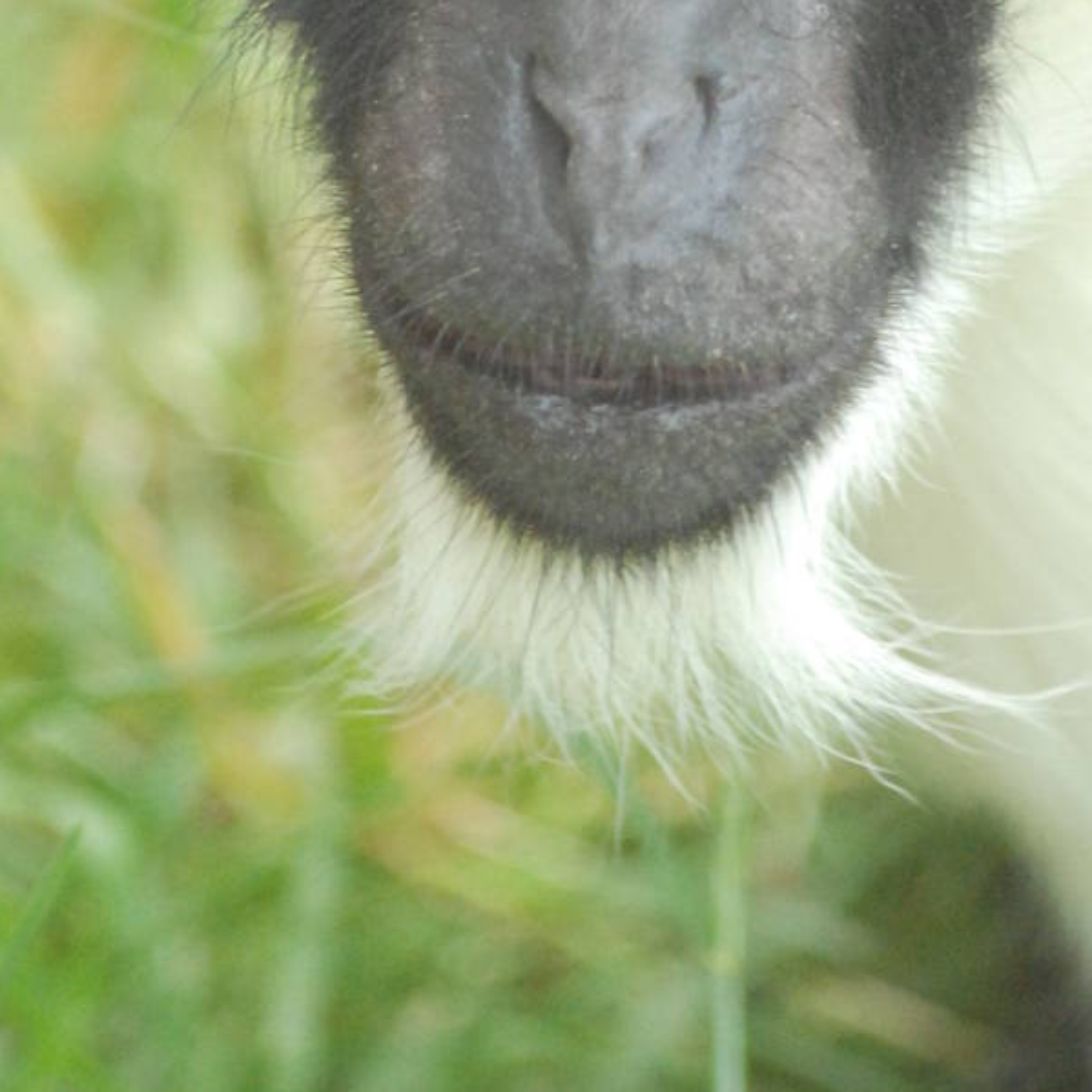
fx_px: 16422
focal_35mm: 460
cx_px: 639
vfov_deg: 3.8
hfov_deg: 3.8
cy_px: -294
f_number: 4.2
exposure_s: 1/160
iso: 1600
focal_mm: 135
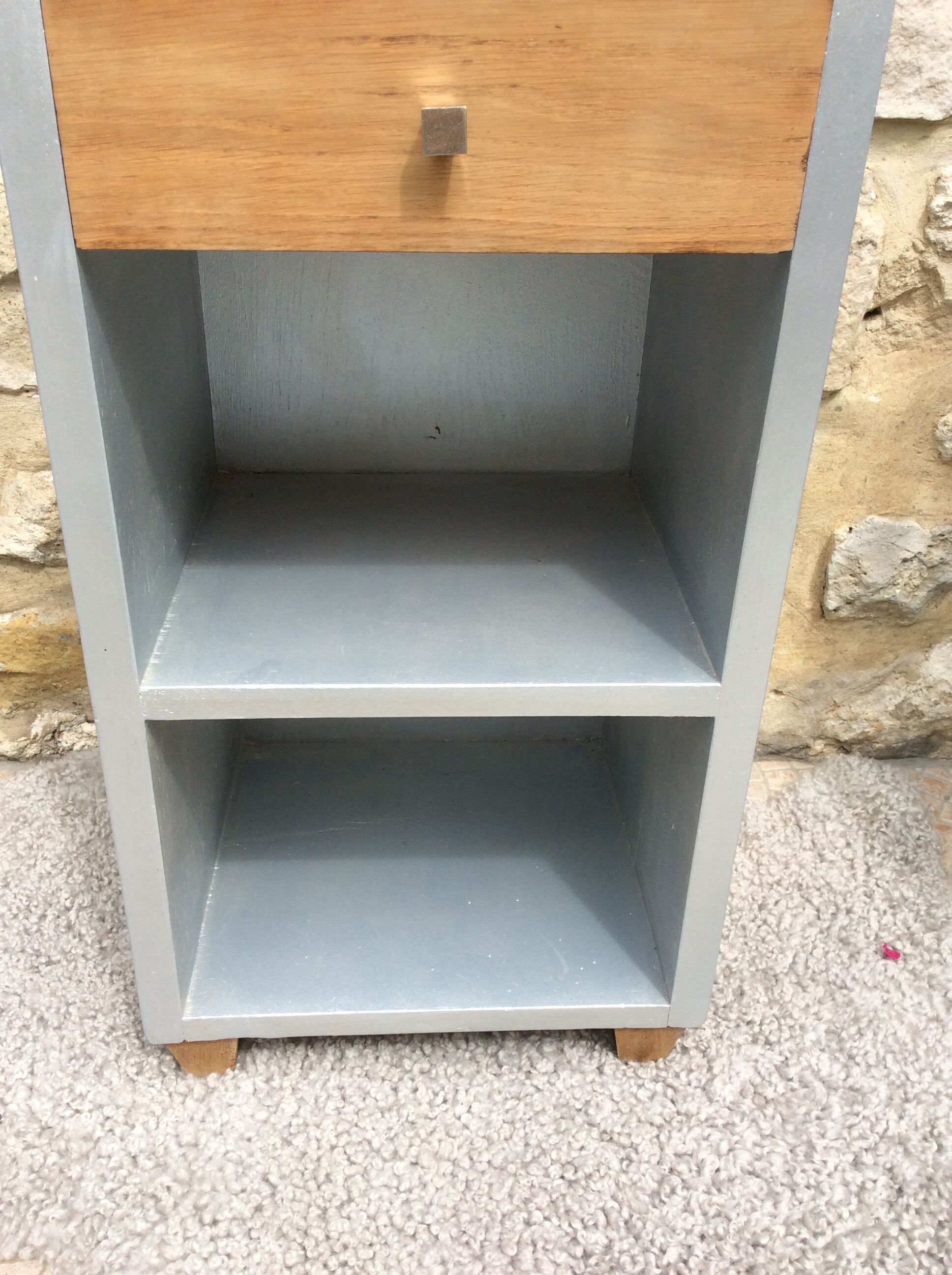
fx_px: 1177
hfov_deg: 44.1
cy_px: 638
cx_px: 476
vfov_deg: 56.9
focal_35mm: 32
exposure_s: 1/794
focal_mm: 3.3
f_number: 2.4
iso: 32
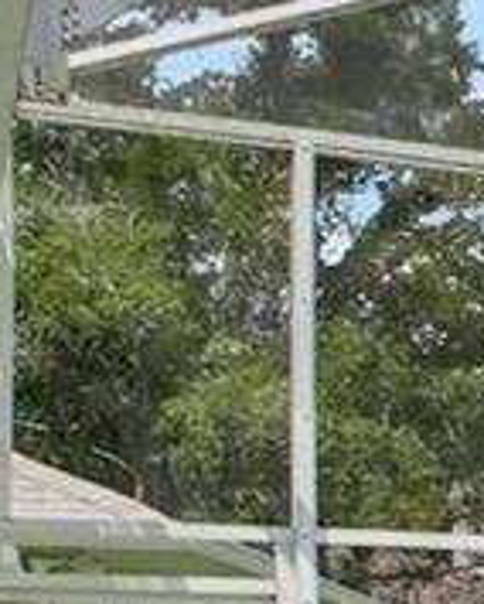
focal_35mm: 127
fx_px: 2270
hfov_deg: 6.4
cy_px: 860
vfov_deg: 14.3
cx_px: 2413
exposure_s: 1/1000
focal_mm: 10
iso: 500
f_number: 8
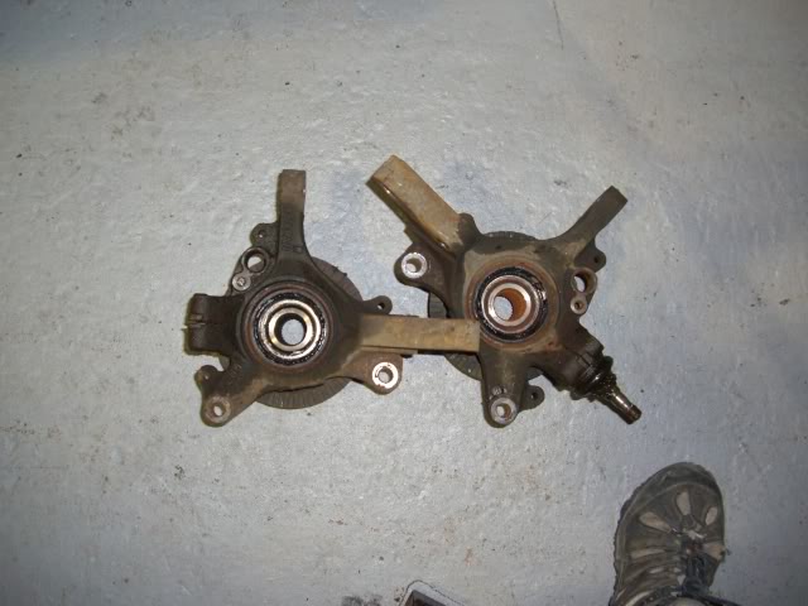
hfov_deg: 49.0
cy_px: 303
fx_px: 887
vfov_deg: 37.7
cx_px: 404
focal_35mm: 38
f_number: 2.8
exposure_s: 1/60
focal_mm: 7.9
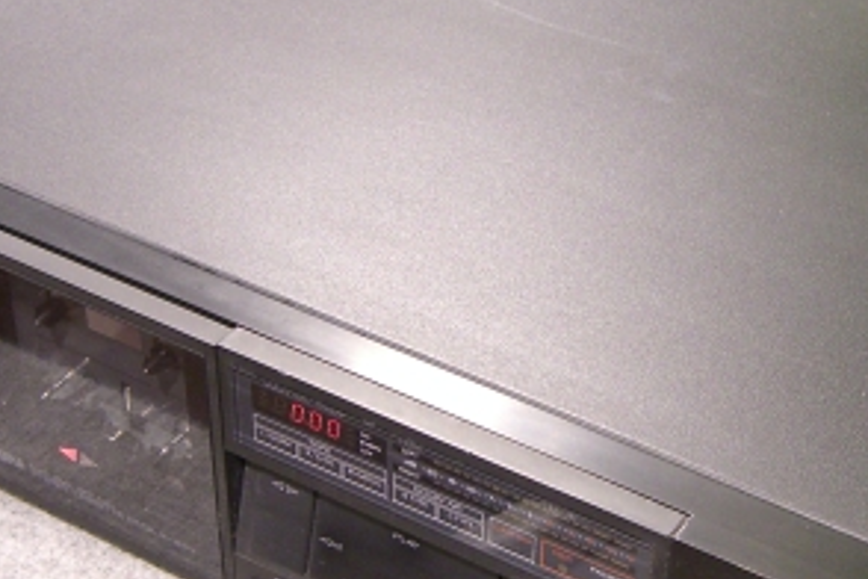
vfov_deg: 15.8
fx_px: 2073
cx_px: 481
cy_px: 408
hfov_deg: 23.6
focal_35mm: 86
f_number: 2.8
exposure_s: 1/10
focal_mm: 7.9
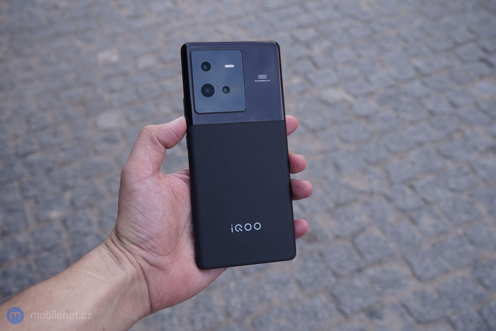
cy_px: 166
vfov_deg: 34.2
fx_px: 537
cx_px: 248
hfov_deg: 49.6
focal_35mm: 39
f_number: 7.1
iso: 250
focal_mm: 39
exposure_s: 1/160
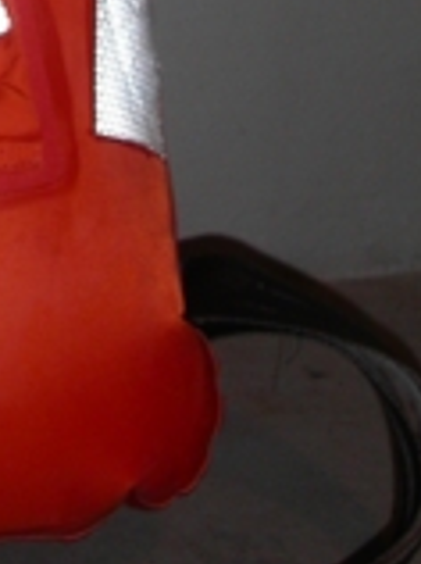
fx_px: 2228
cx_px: -210
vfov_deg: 13.7
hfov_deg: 10.4
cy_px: -236
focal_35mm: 137
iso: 100
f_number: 2.8
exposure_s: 1/30
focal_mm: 7.8
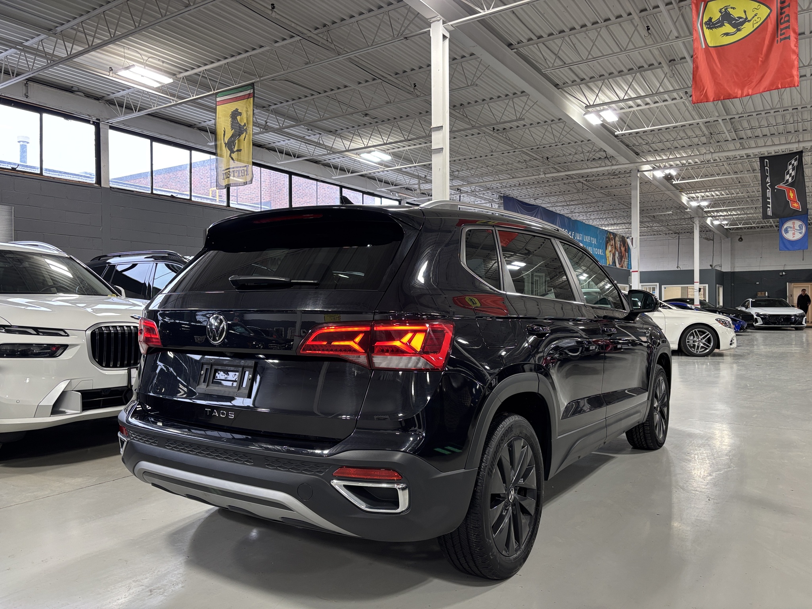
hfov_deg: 67.3
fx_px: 610
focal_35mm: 26
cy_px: 304
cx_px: 406
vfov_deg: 53.1
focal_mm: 5.96
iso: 100
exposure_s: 1/60
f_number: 1.6
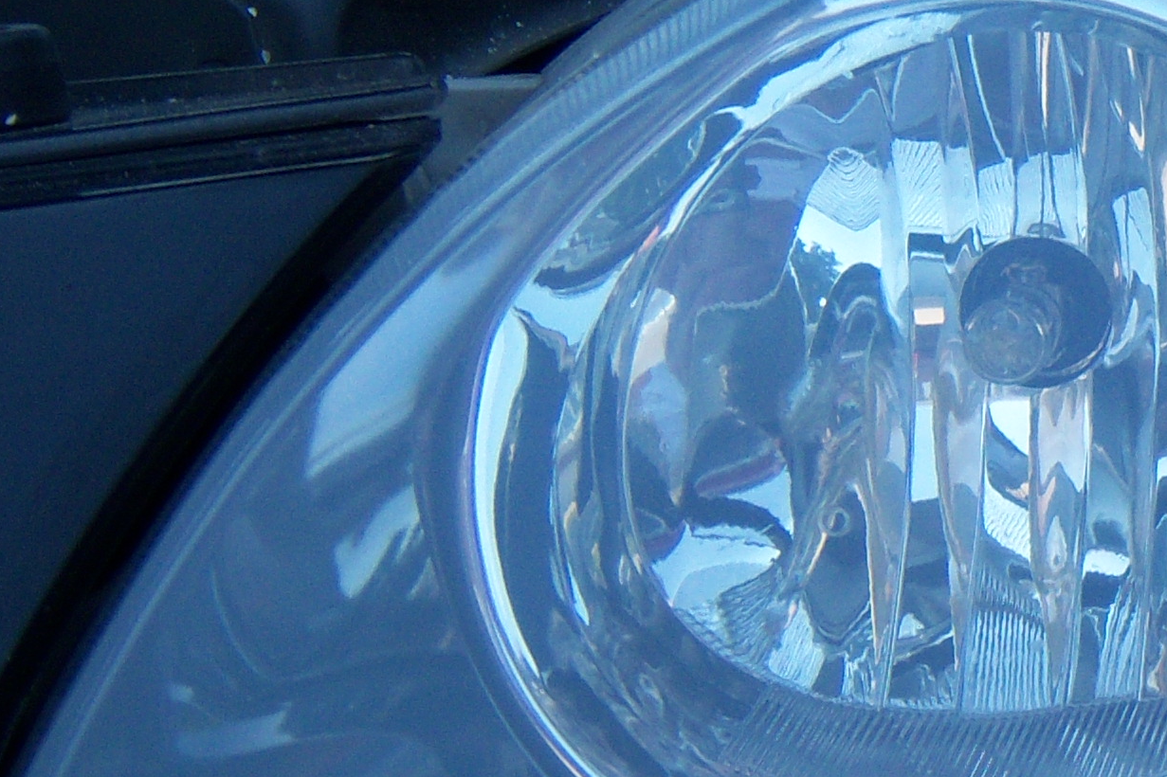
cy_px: 497
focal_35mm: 111
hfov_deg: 17.0
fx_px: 3597
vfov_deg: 12.3
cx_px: 1648
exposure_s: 1/320
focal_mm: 7.5
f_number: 2.8
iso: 80
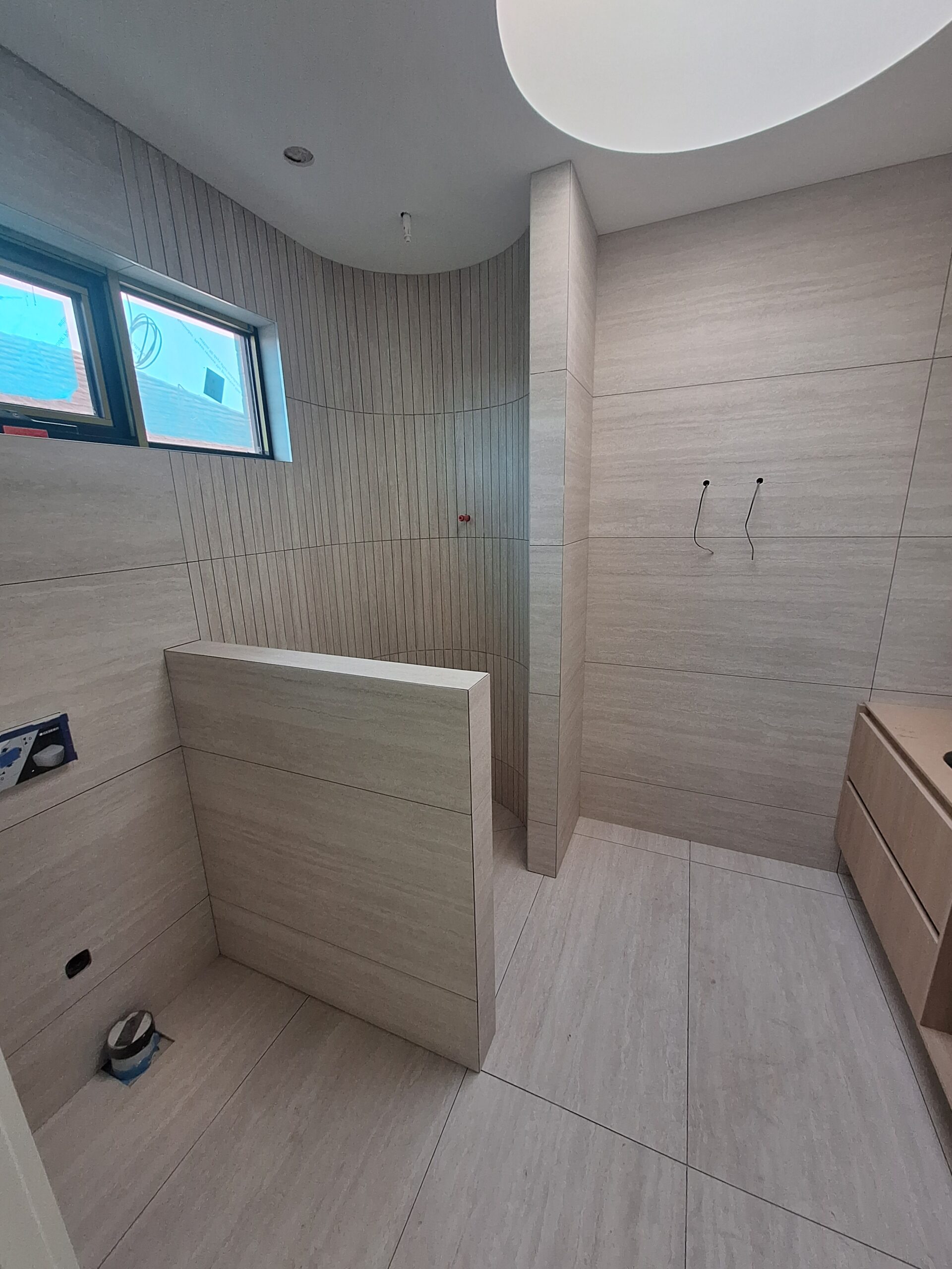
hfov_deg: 89.9
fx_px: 477
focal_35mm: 13
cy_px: 634
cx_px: 476
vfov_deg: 106.2
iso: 125
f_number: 2.2
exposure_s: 1/50
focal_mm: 1.74
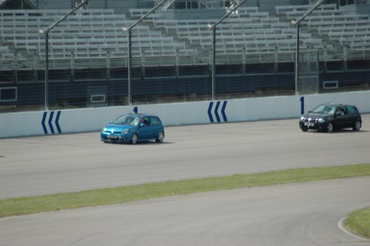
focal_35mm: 450
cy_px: 123
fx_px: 4618
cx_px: 185
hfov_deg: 4.6
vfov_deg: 3.0
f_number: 5.6
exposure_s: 1/500
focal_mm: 300
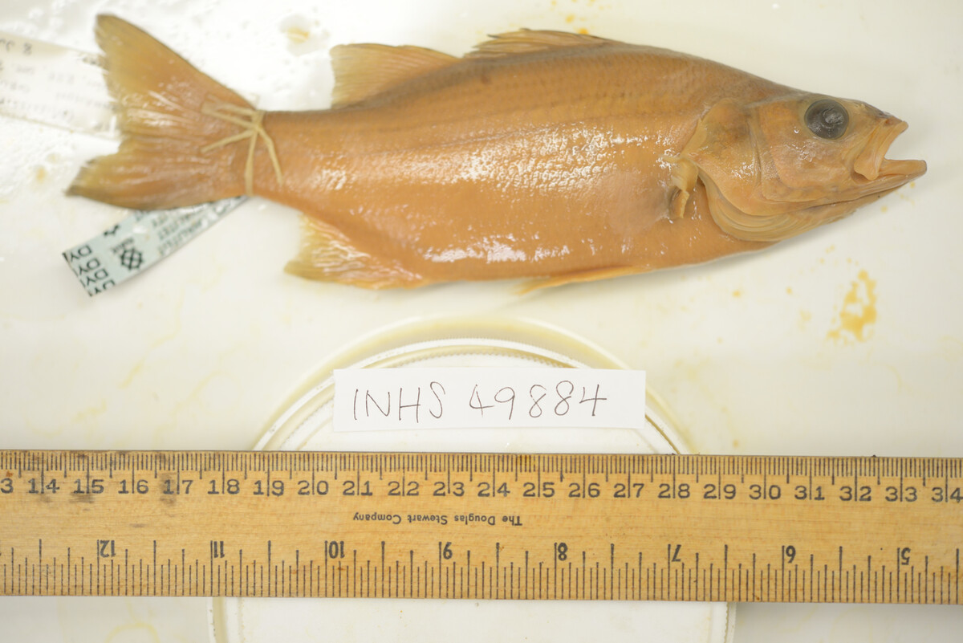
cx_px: 482
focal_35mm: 60
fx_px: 1605
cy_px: 322
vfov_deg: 22.6
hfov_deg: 33.4
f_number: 3
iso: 800
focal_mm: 60
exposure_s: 1/160
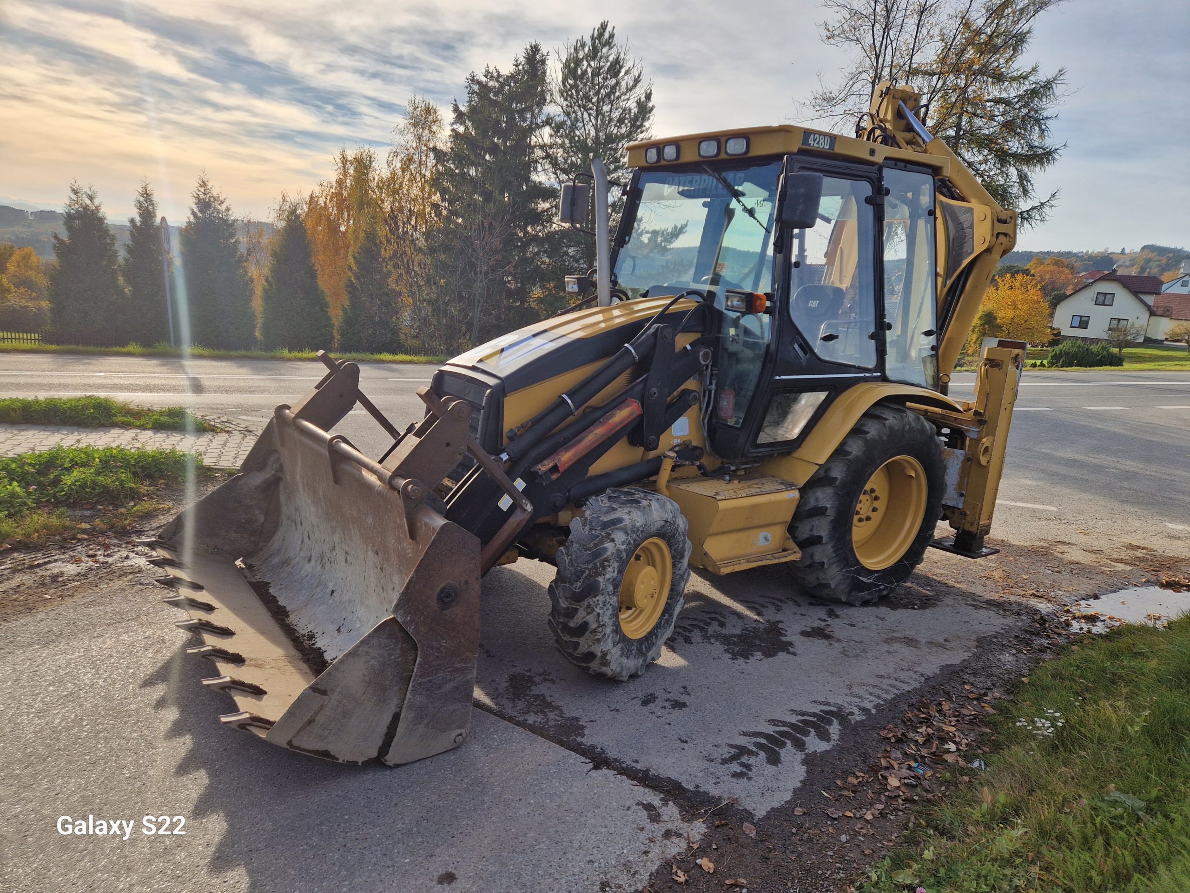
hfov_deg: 73.9
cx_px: 595
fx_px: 791
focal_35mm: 23
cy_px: 446
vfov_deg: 58.9
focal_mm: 5.4
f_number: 1.8
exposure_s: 1/1308
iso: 50
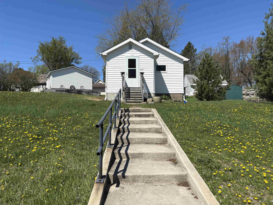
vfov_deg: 53.1
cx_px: 136
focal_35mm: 26
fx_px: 205
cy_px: 102
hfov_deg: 67.3
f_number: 1.6
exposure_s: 1/4082
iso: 50
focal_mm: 5.96
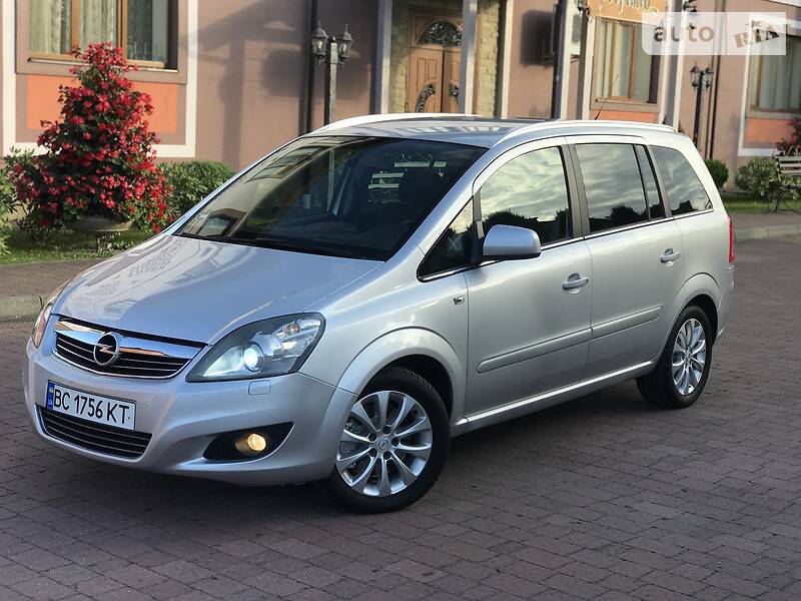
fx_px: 1319
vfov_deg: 25.7
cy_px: 300
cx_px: 400
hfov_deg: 33.8
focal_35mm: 57
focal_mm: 6.6
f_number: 2.8
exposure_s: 1/280
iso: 20
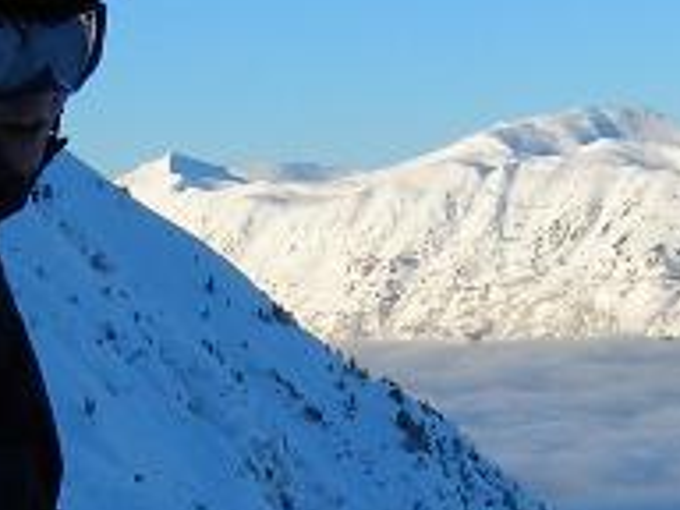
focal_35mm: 136
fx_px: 2672
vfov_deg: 10.8
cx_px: 475
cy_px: 537
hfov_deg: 14.5
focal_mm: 5.7
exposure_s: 1/345
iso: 50
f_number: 4.9
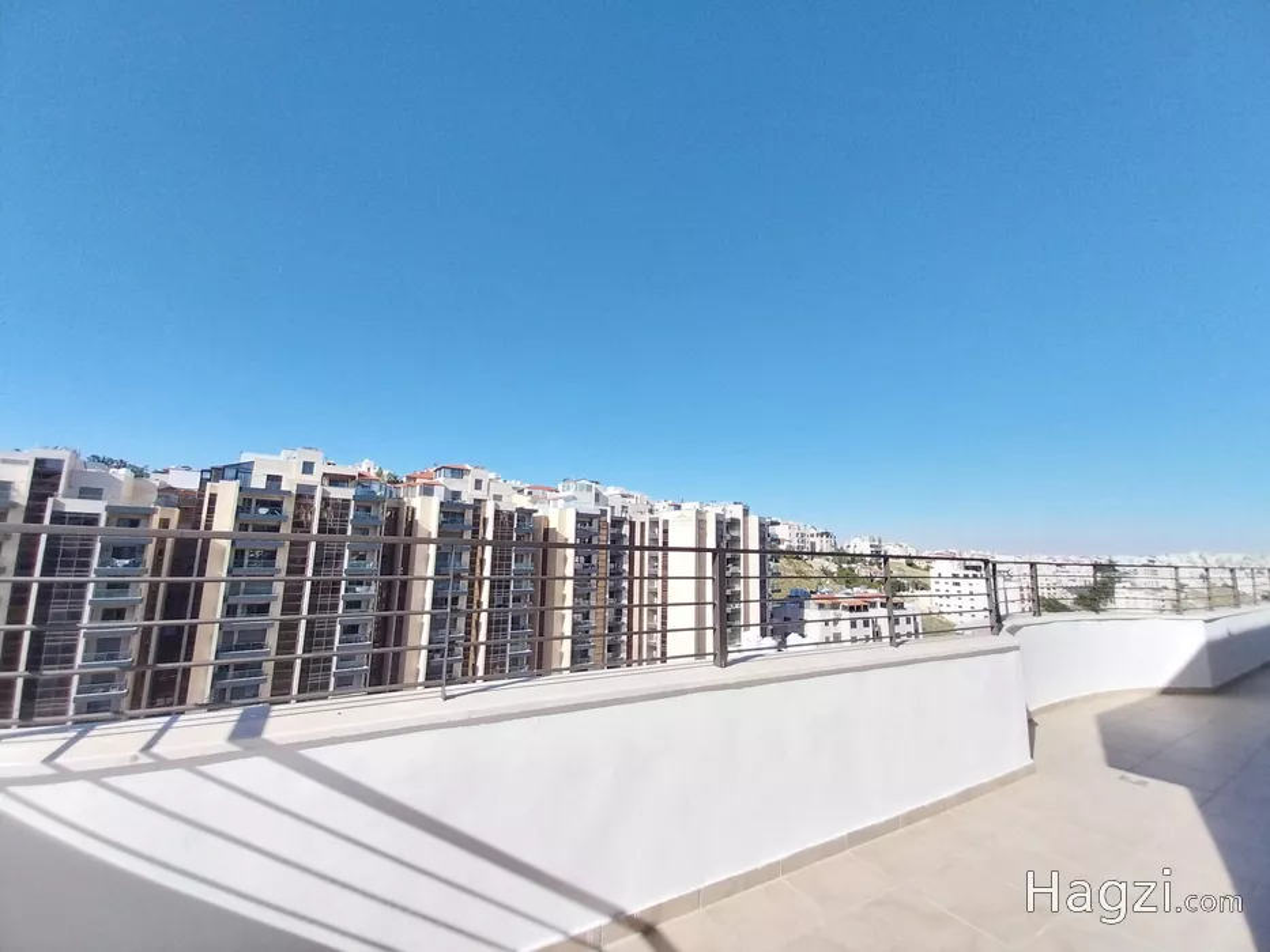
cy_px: 476
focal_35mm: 13
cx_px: 635
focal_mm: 1.3
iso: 64
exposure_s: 1/996
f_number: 2.2
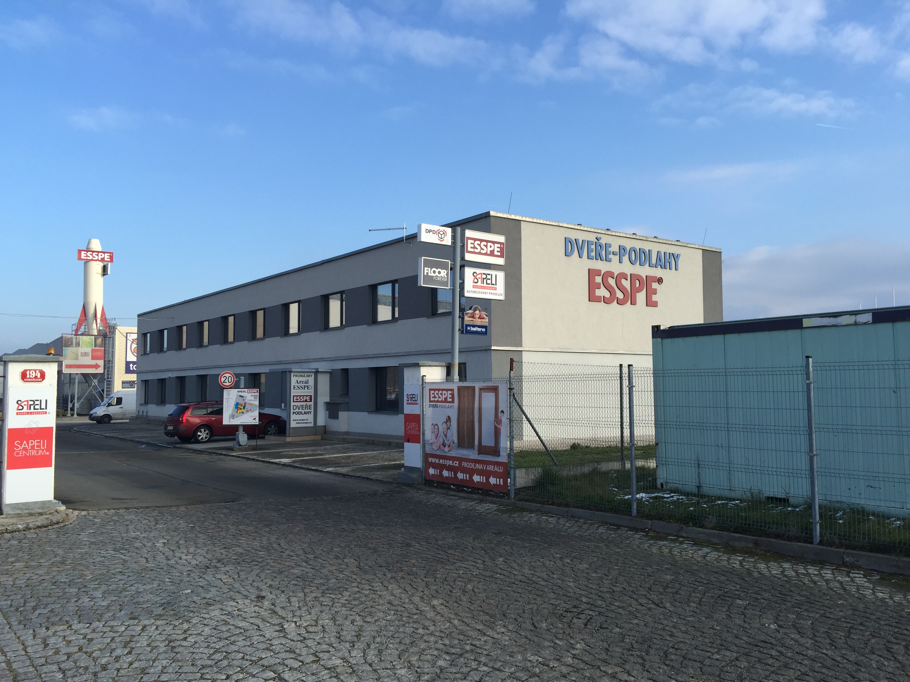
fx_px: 762
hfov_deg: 61.7
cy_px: 341
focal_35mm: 29
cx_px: 455
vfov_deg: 48.2
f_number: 2.2
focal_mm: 4.15
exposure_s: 1/942
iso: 32
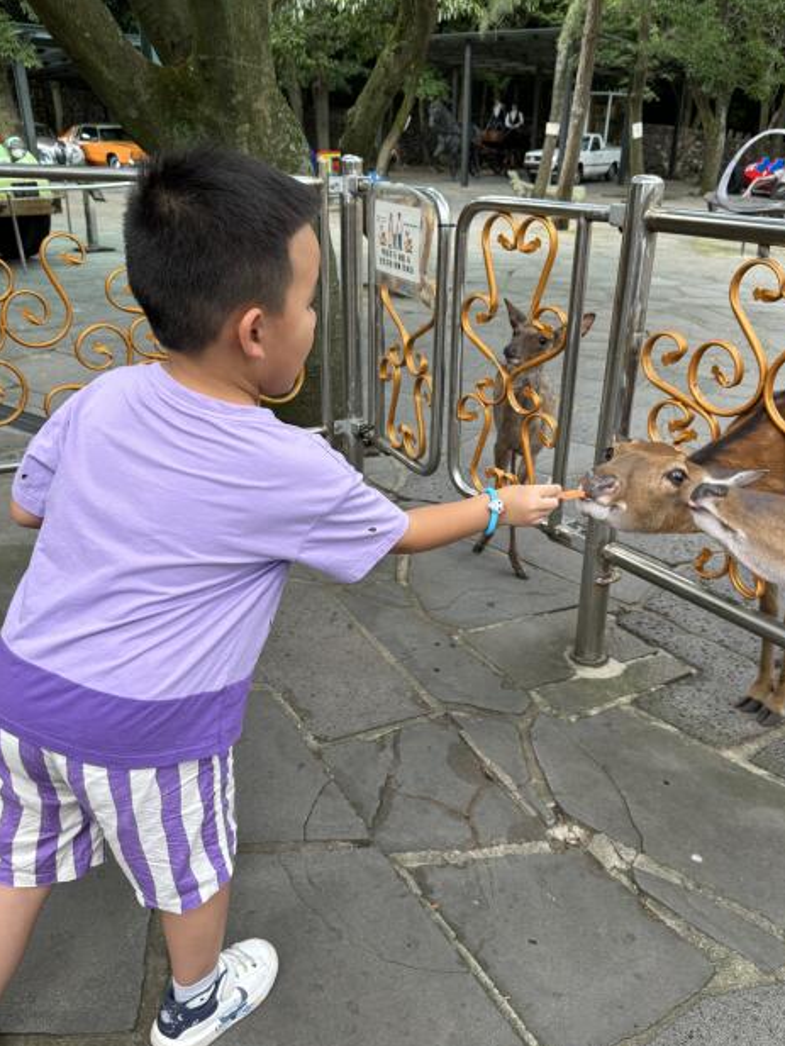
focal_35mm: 28
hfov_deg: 49.8
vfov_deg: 63.4
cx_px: 400
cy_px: 542
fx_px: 846
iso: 64
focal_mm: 6.76
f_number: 1.78
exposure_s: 1/121
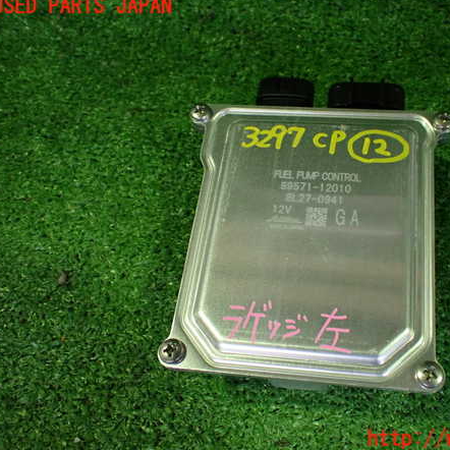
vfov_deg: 46.0
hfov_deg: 45.5
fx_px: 529
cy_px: 223
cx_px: 292
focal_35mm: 36
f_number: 2.3
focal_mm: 5.4
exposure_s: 1/80
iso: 800
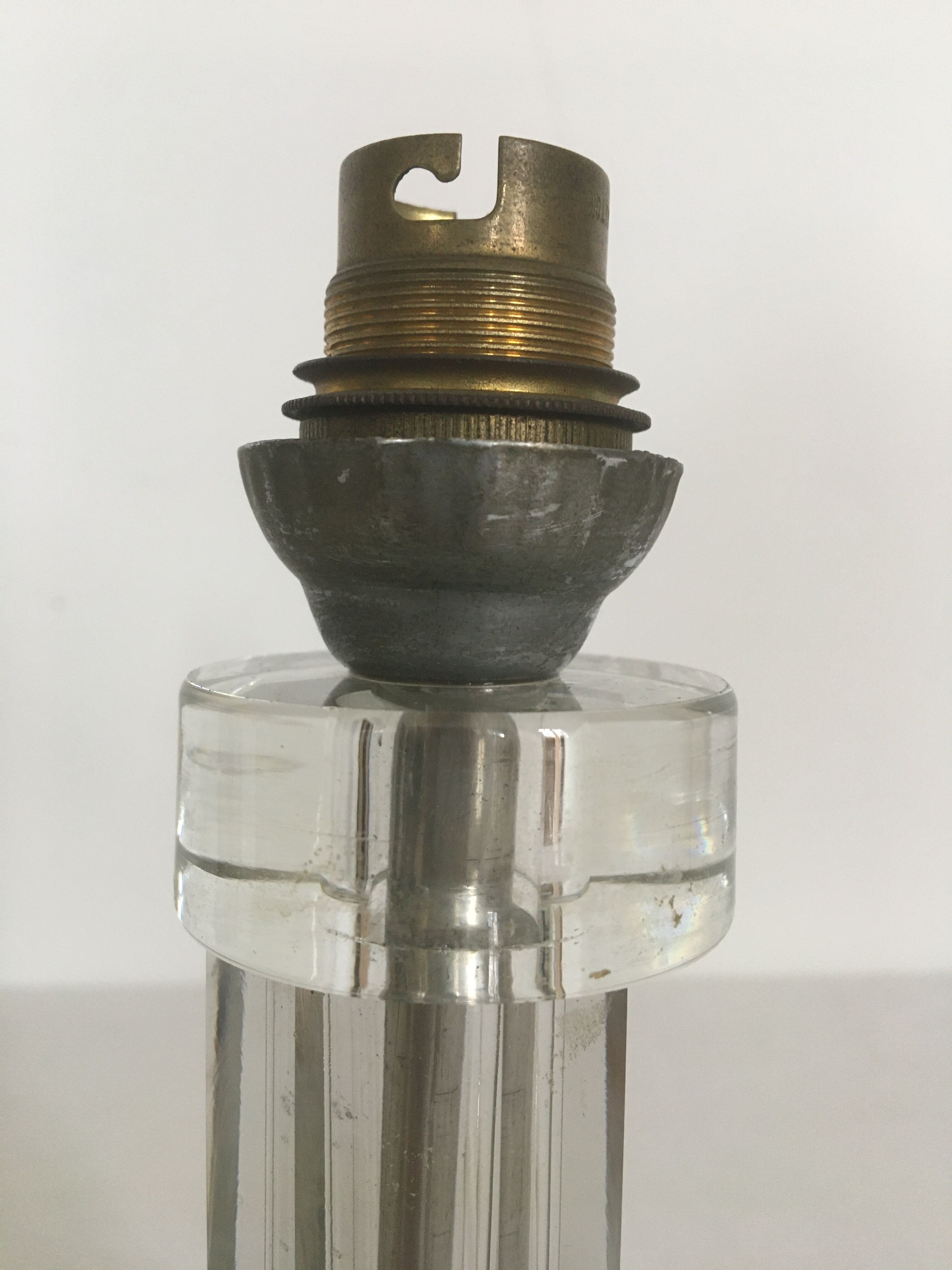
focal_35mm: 29
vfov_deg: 61.7
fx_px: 1063
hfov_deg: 48.2
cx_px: 476
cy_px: 635
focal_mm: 4.15
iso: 160
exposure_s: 1/33
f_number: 2.2
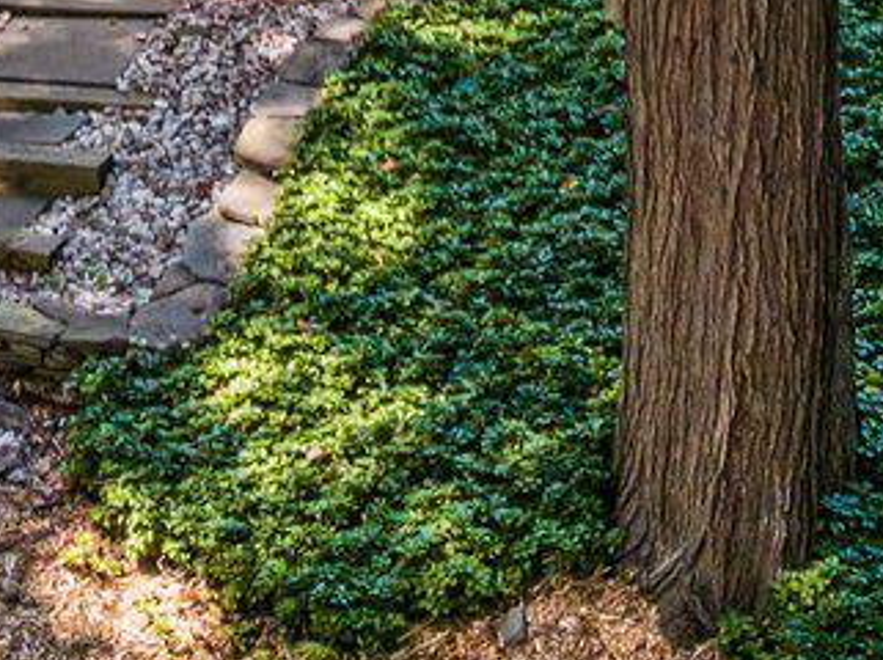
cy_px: -1357
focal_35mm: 153
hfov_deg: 12.9
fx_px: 3898
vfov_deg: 8.2
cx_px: 201
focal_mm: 12.29
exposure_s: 1/100
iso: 100
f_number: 2.8
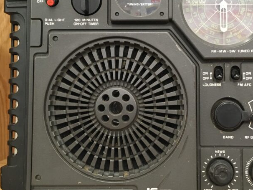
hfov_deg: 38.6
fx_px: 358
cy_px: 68
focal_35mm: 49
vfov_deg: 29.6
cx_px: 163
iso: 125
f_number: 2.2
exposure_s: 1/30
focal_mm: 4.15
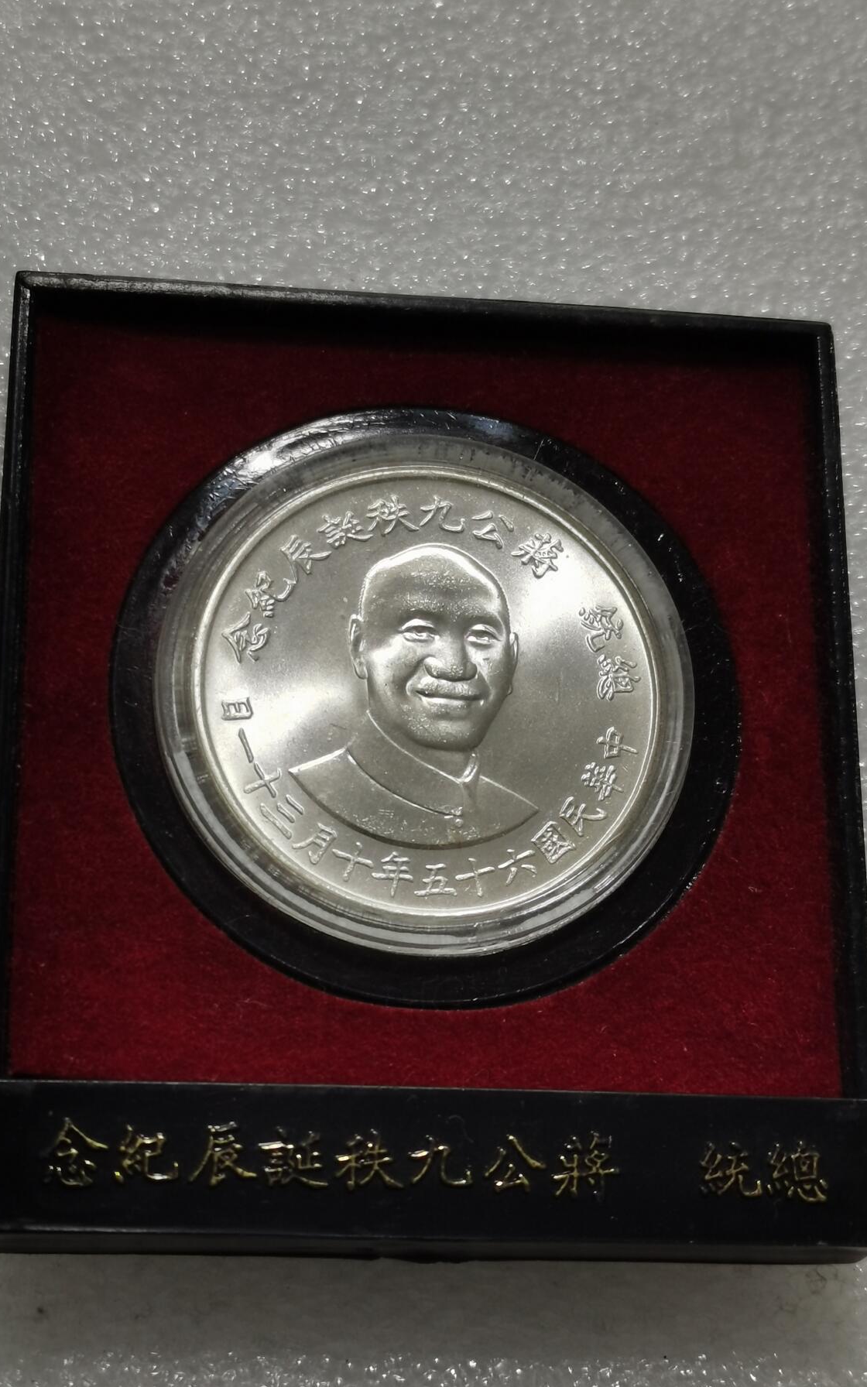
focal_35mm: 66
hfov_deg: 19.7
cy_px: 692
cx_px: 403
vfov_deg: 31.1
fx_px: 2495
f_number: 1.8
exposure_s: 1/141
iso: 50
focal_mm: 5.58
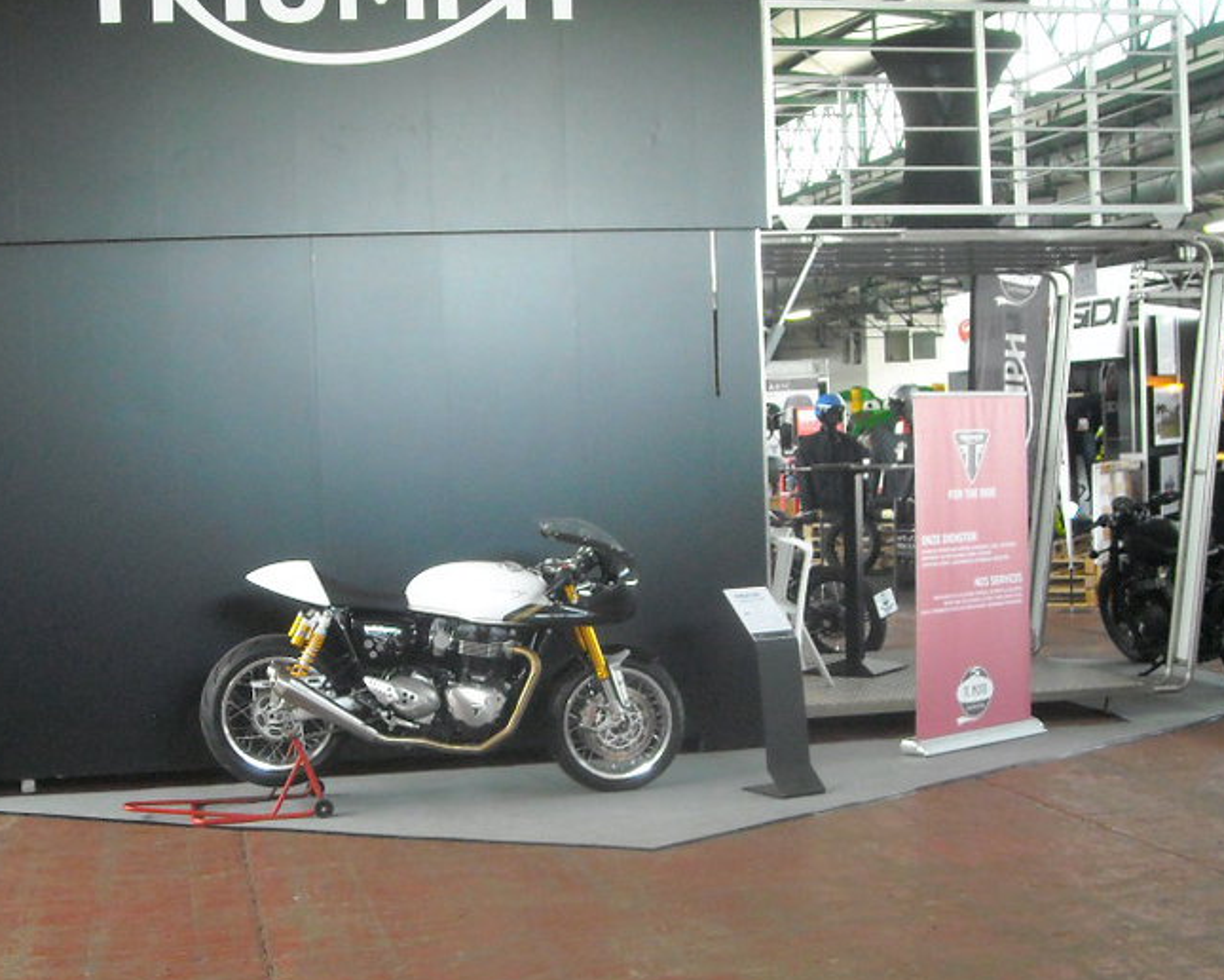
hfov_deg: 35.1
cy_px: 579
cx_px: 436
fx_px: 1920
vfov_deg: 28.6
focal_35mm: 53
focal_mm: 5.7
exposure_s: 1/60
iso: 351
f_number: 2.8
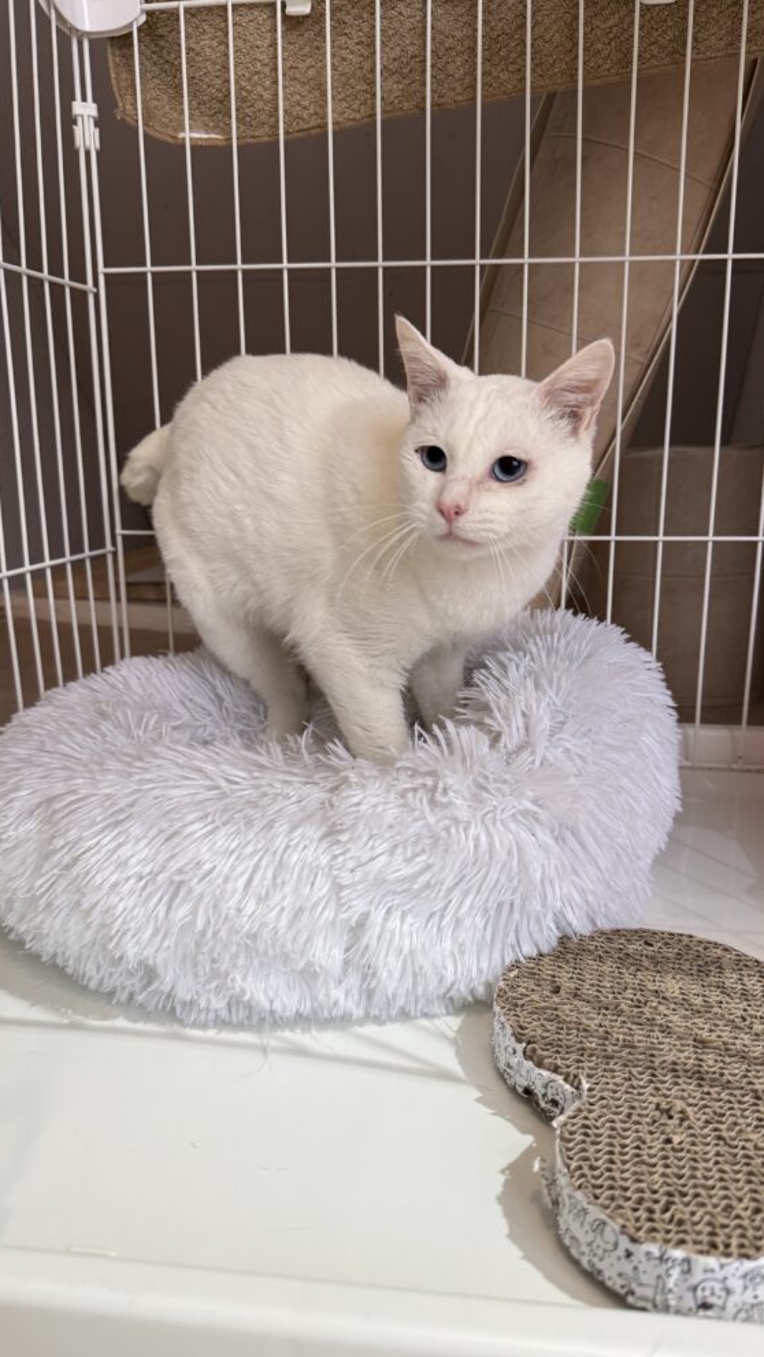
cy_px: 678
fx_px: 972
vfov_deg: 69.9
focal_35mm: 27
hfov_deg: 42.8
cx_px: 431
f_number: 1.78
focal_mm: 6.76
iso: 125
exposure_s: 1/100
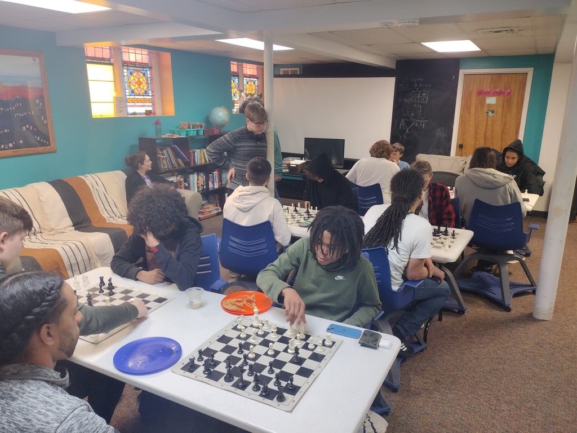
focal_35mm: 27
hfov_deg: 65.3
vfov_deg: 51.4
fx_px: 450
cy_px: 216
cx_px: 288
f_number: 1.7
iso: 164
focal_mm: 4.71
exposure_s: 1/60
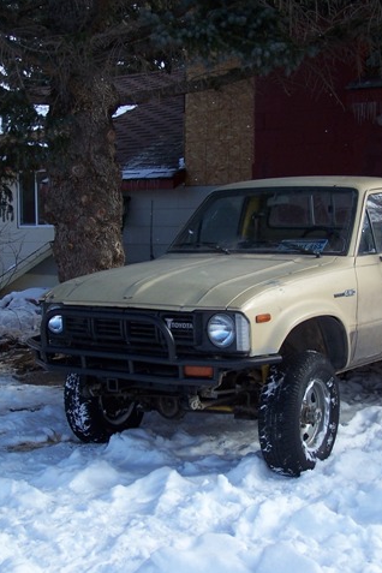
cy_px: 287
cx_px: 208
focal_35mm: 67
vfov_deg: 30.1
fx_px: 1066
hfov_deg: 20.3
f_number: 3
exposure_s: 1/500
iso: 80
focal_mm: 8
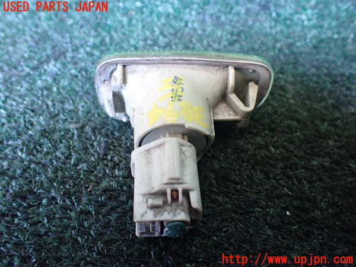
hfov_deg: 60.0
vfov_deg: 46.8
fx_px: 309
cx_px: 178
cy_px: 134
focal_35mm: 30
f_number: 2.3
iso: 800
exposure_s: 1/60
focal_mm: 5.4
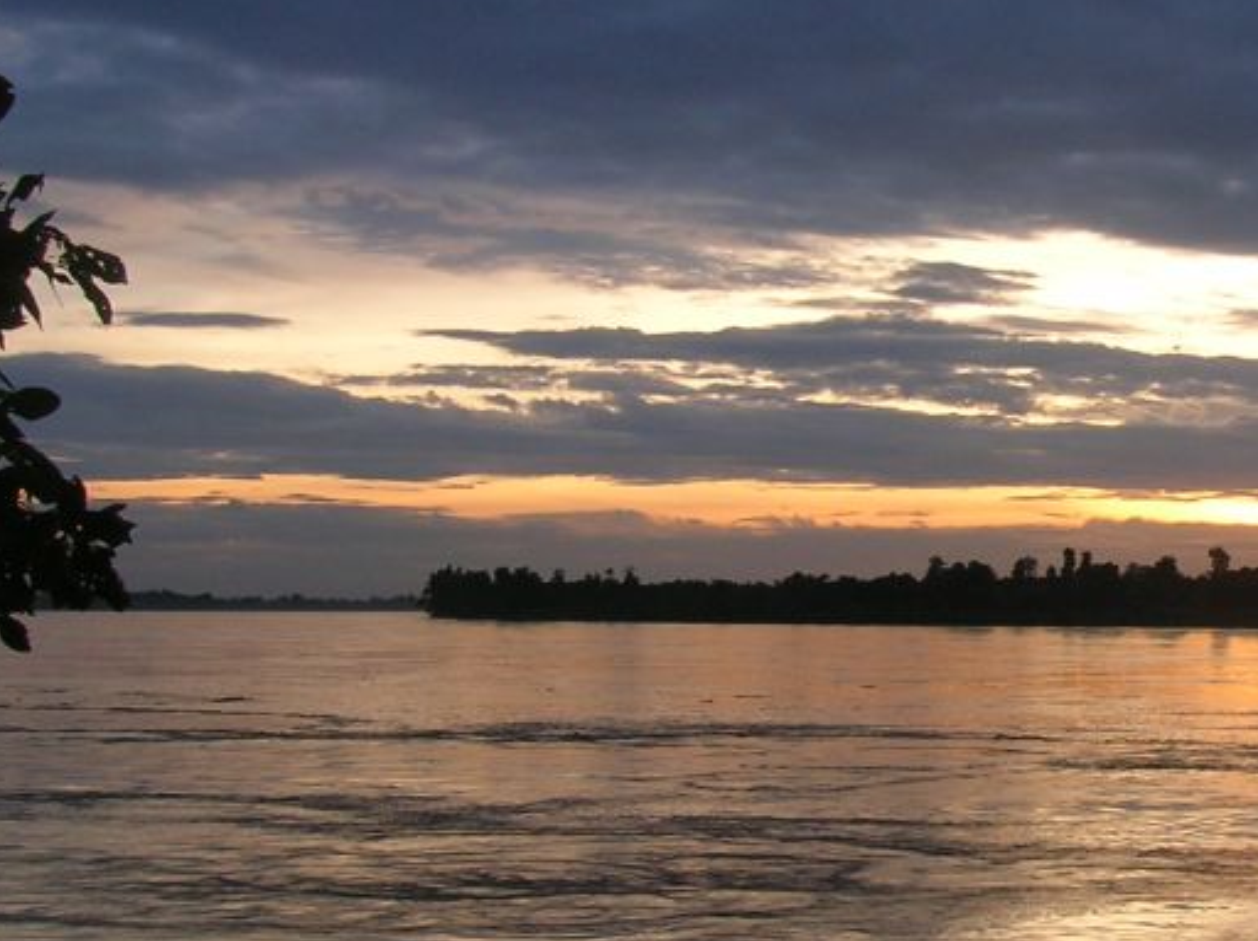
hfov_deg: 27.1
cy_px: 486
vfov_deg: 21.6
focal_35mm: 68
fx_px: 2469
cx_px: 1243
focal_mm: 5.7
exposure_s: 1/33.4
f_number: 4.9
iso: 50
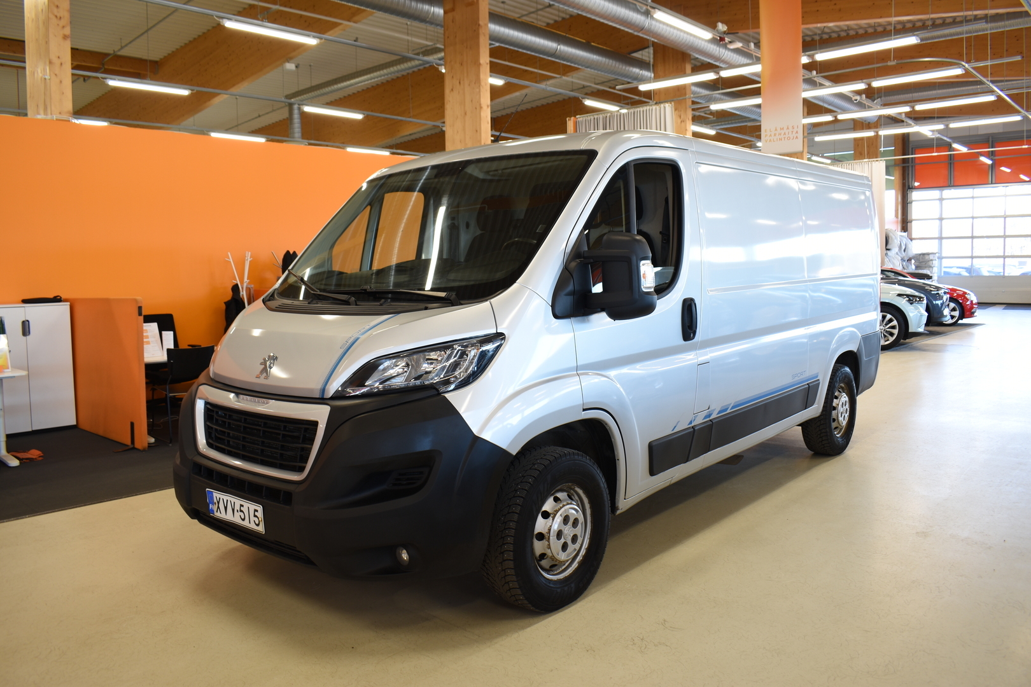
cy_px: 344
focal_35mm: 27
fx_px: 773
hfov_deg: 67.4
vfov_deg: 47.9
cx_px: 516
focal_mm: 18
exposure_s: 1/10
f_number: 5.6
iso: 100
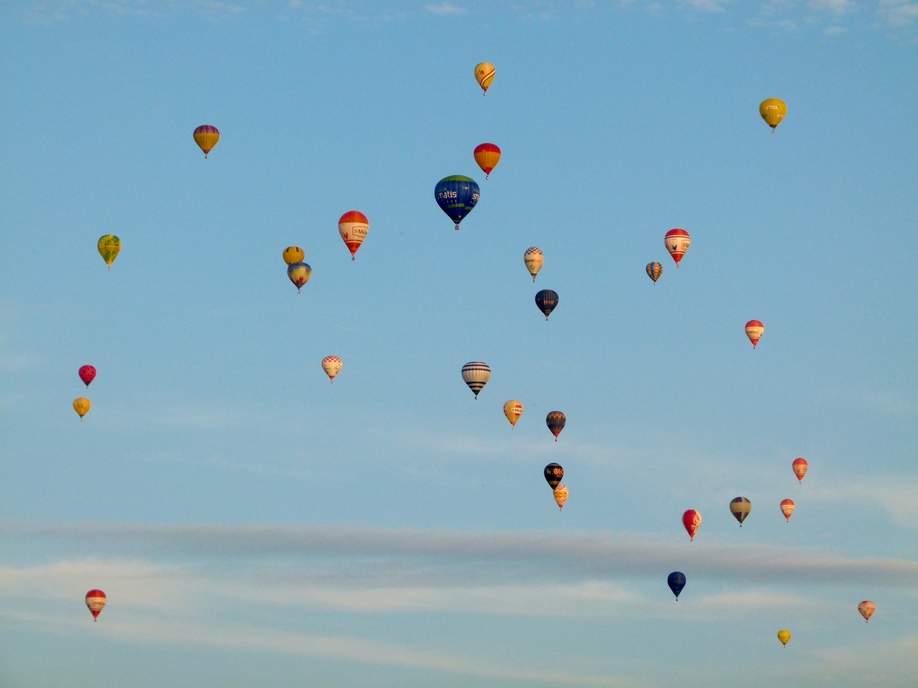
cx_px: 459
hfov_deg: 11.6
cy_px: 344
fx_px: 4508
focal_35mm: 170
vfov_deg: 8.7
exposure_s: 1/500
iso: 100
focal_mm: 30.6
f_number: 4
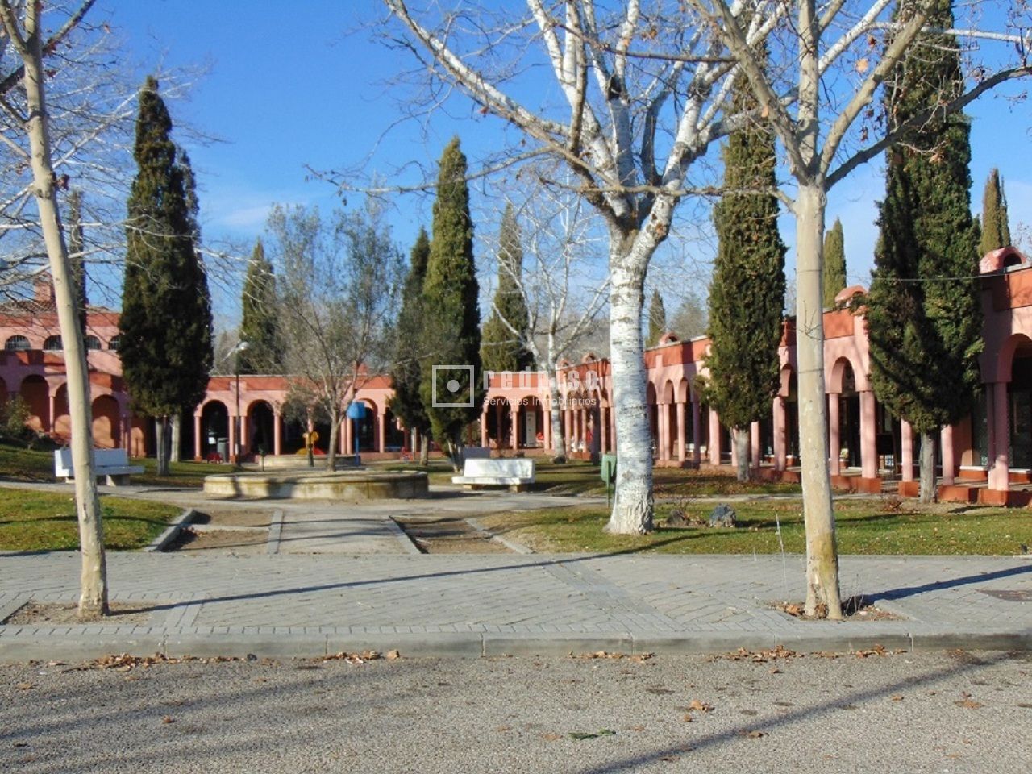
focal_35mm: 42
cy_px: 387
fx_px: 1252
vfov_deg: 34.3
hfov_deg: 44.8
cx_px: 516
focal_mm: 7.6
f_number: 3.3
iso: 80
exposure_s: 1/800
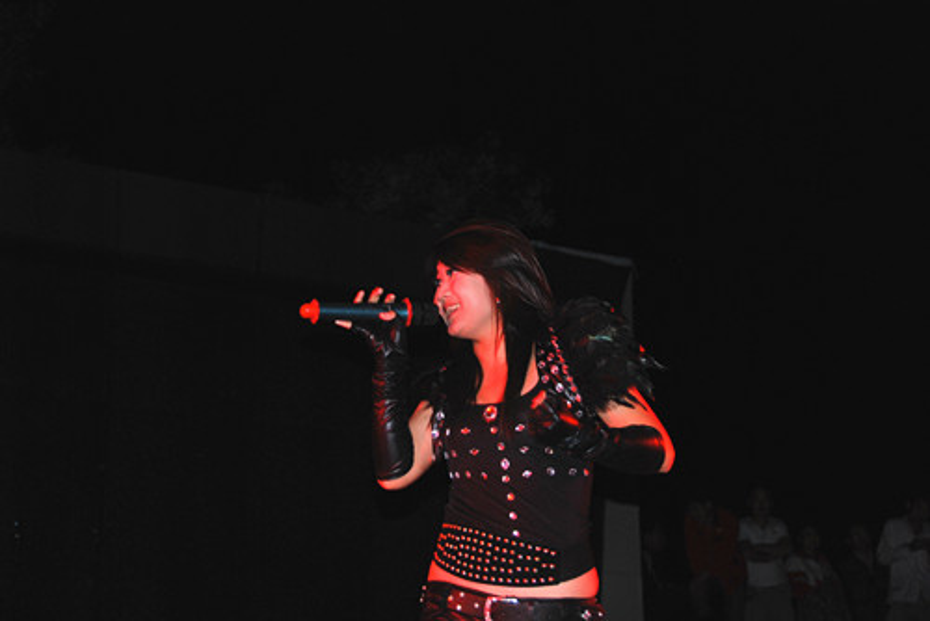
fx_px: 2132
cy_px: 310
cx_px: 465
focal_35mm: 82
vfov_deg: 16.6
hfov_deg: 24.6
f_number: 4.8
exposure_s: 1/60
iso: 200
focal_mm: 55
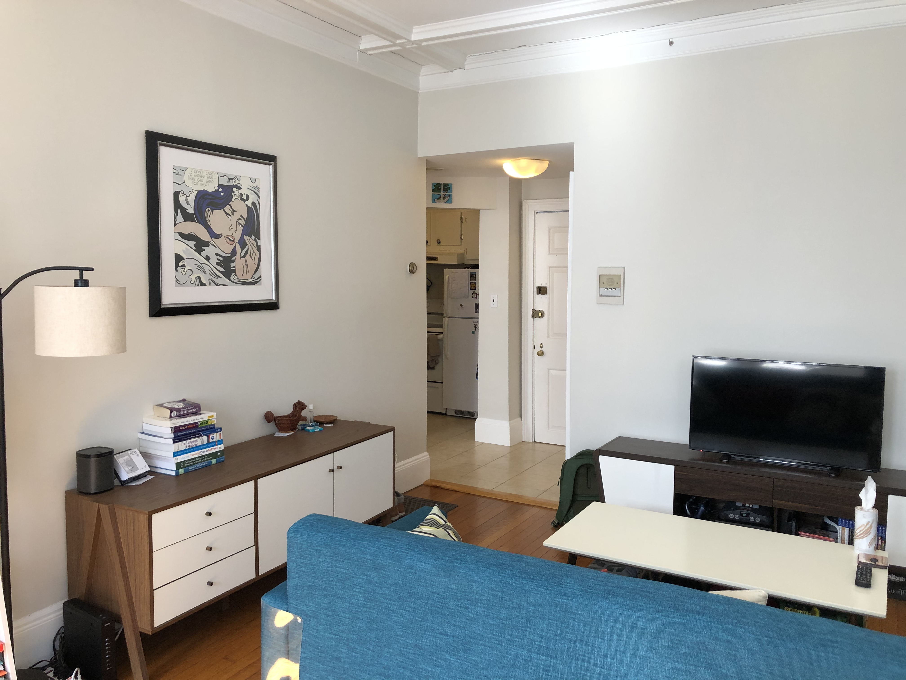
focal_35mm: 28
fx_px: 733
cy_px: 340
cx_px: 453
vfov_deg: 49.7
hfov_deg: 63.4
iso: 25
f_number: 1.8
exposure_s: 1/30
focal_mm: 3.99
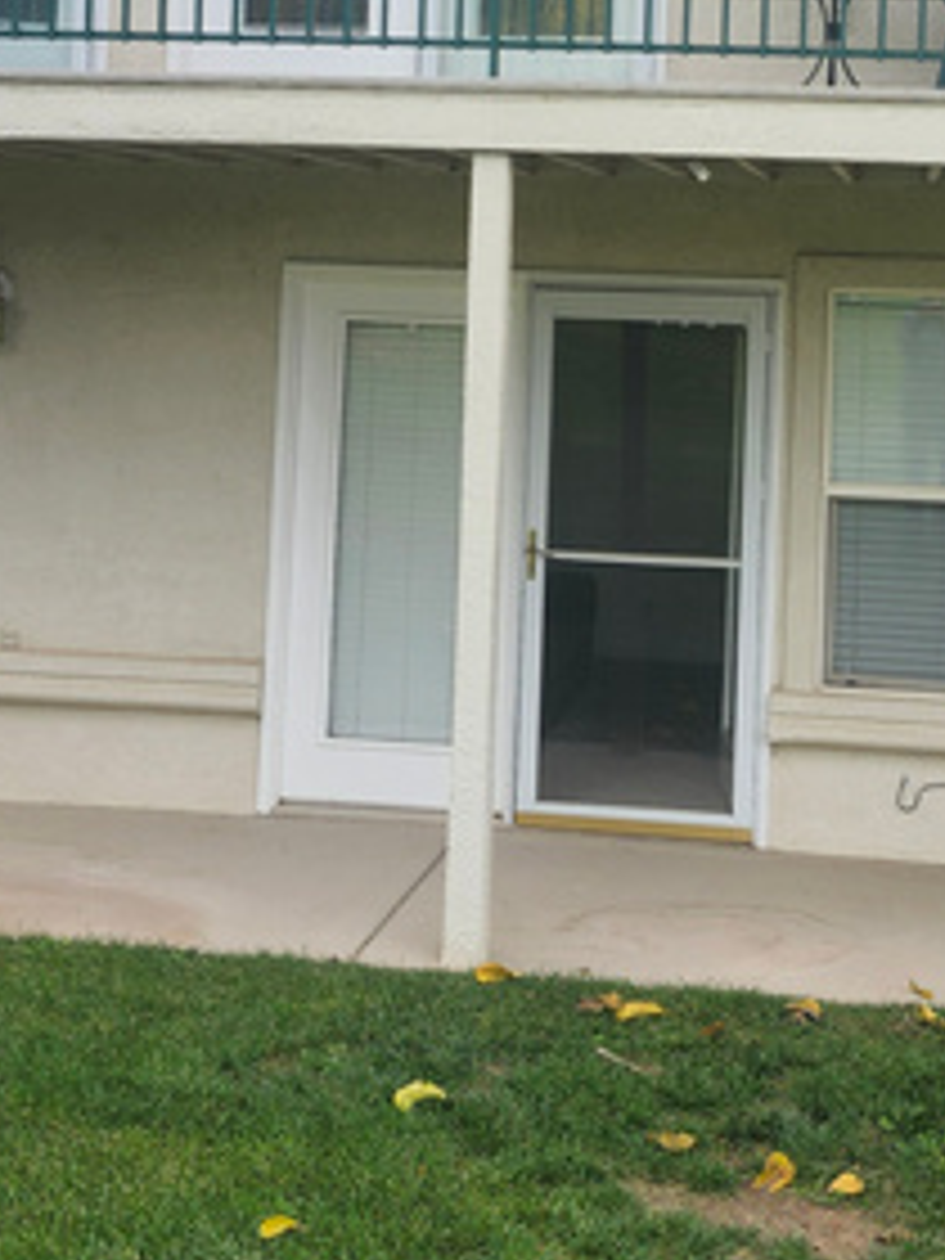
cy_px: 248
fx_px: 2293
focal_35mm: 63
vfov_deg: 30.0
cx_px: 616
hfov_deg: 23.2
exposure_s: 1/603
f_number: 1.8
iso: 25
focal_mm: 5.54
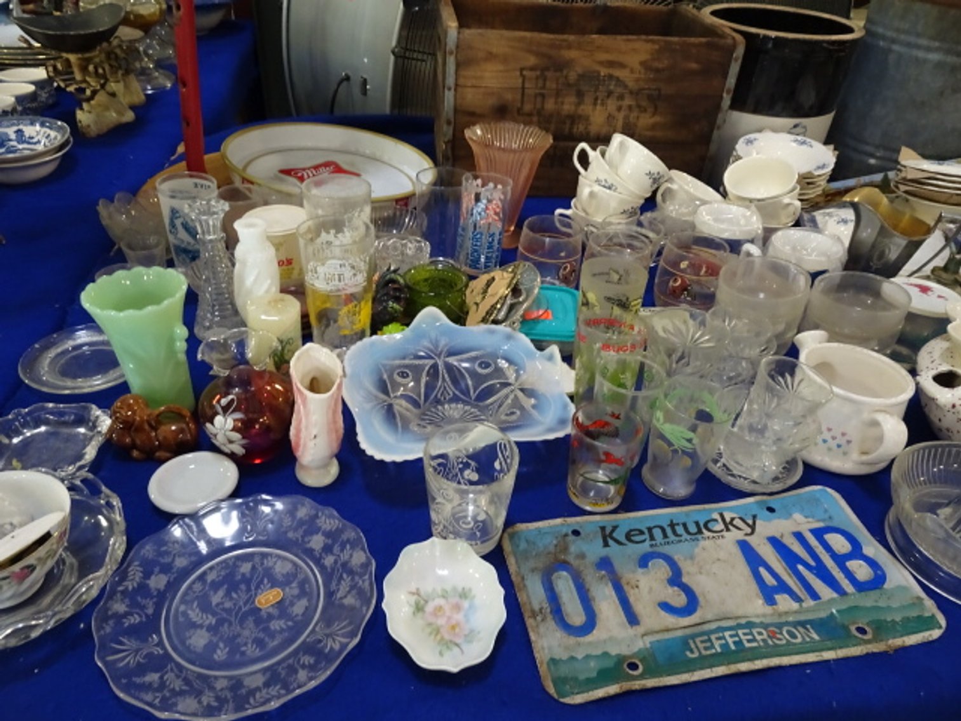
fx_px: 666
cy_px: 360
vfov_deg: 56.8
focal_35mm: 24
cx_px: 480
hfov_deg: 71.6
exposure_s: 1/30
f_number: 3.5
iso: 500
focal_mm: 4.1
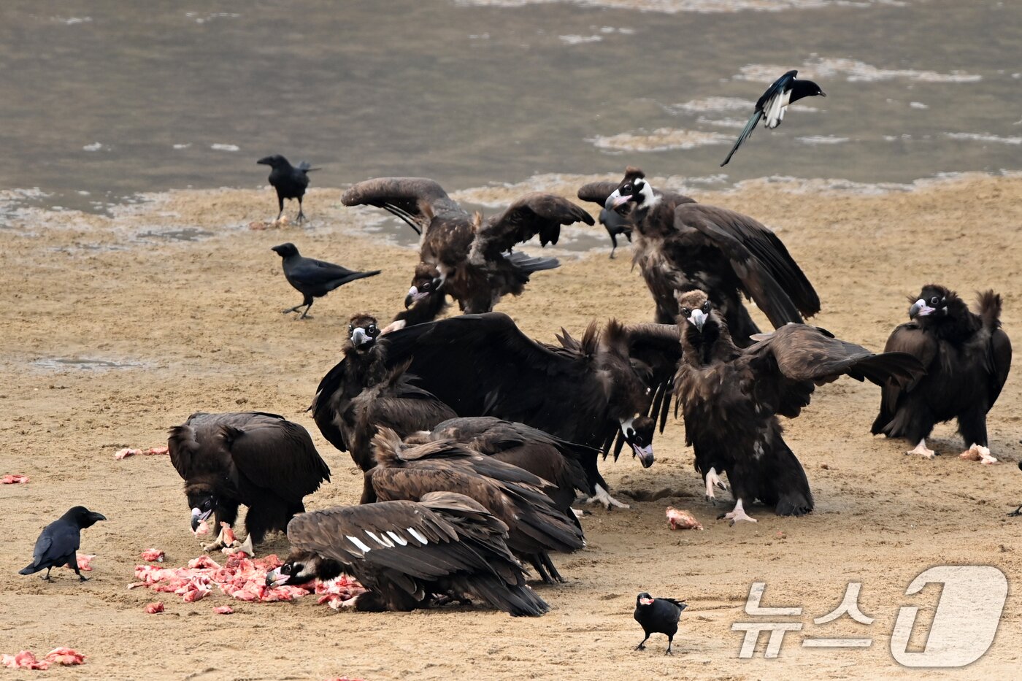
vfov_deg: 2.0
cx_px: 511
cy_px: 340
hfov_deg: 3.0
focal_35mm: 680
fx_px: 19301
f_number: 6.3
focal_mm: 680
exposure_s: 1/1000
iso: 640
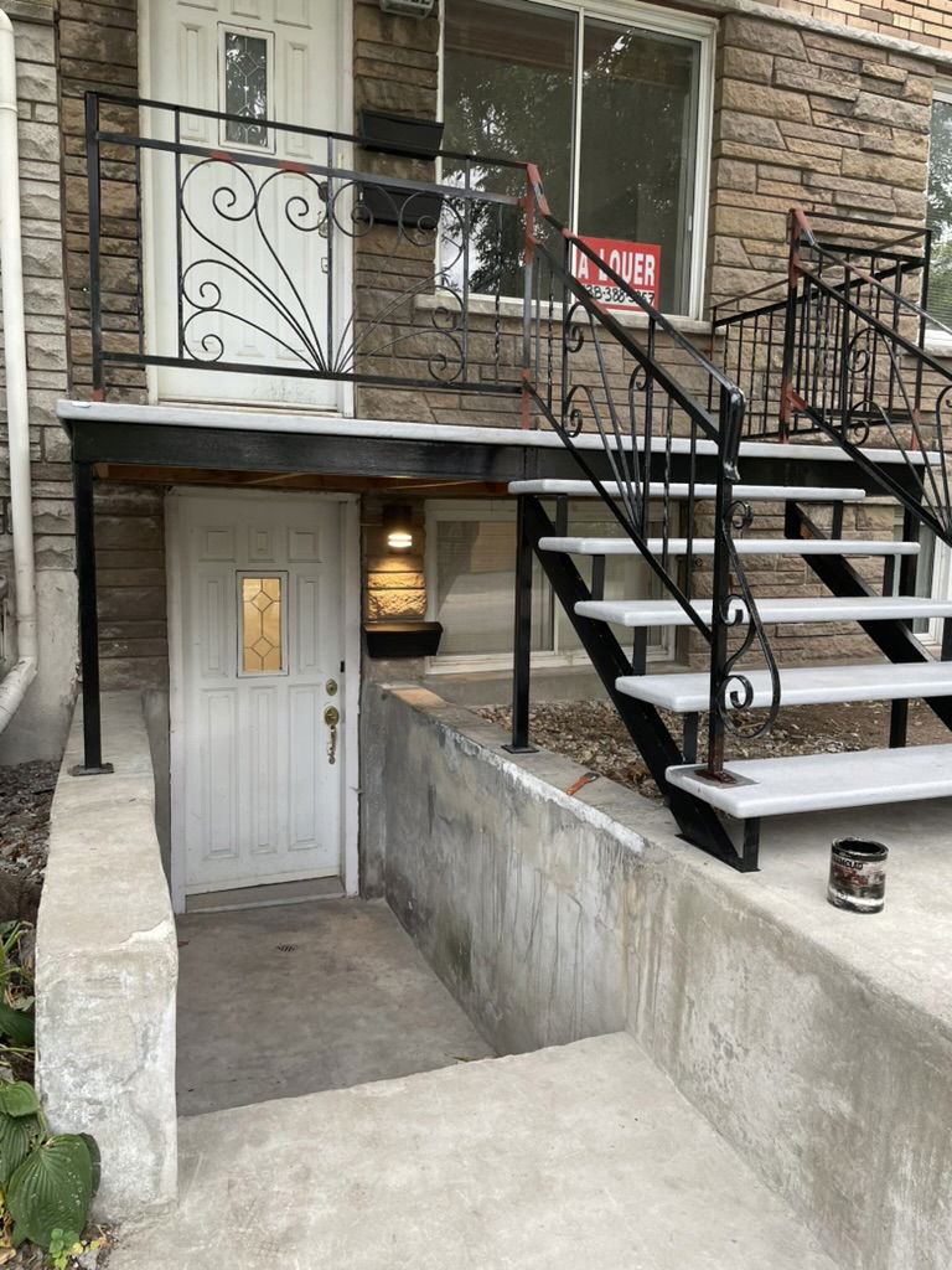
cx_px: 476
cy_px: 635
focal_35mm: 26
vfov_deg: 67.3
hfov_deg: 53.1
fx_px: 953
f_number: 1.6
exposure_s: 1/60
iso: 100
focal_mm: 4.2
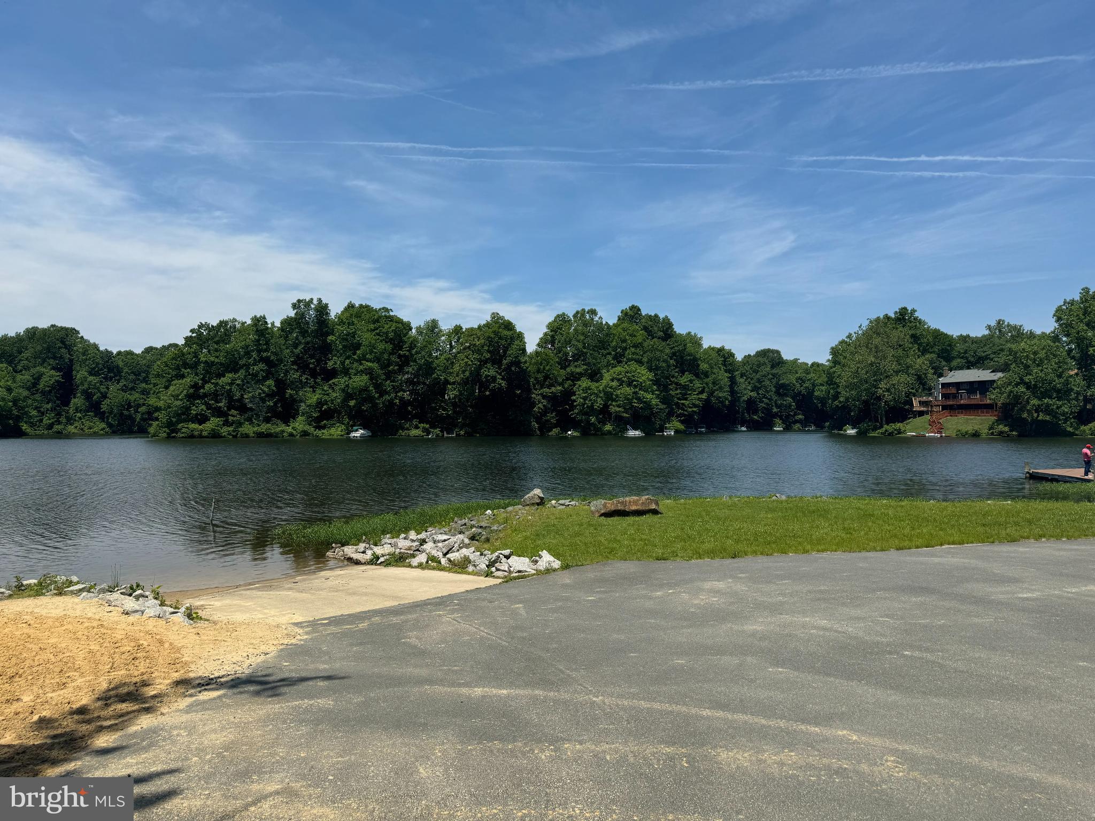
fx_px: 759
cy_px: 410
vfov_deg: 56.8
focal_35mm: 24
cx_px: 548
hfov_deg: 71.6
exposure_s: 1/5814
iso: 80
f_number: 1.78
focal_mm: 6.76
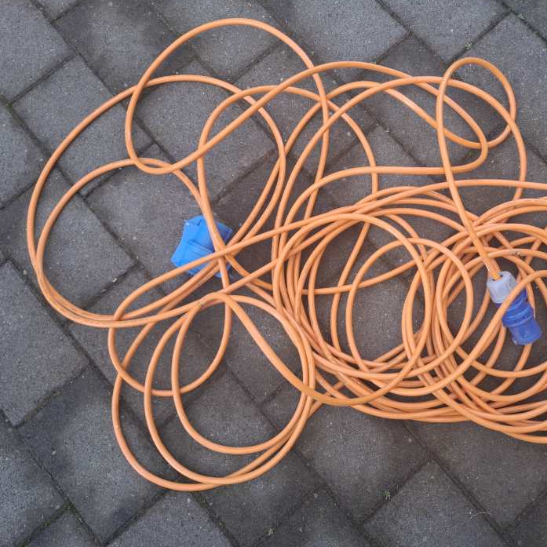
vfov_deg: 57.3
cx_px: 364
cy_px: 276
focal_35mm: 28
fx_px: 501
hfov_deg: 56.1
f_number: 1.8
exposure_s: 1/100
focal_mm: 5.54
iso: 50
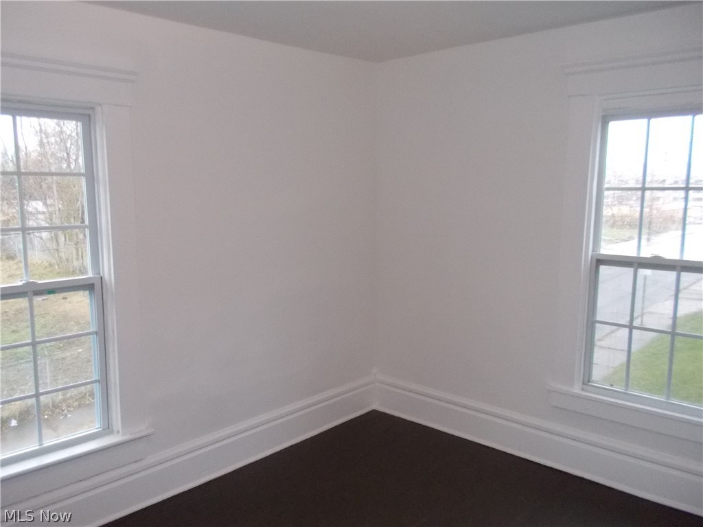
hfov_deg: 61.7
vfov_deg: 48.2
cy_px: 264
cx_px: 352
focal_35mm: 29
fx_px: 589
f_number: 3.3
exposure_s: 1/30
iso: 400
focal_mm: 4.1
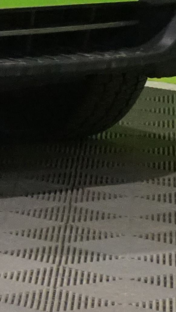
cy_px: -288
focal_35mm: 396
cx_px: -517
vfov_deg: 5.4
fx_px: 3288
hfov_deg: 3.0
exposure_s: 1/25
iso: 6400
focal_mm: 65
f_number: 20
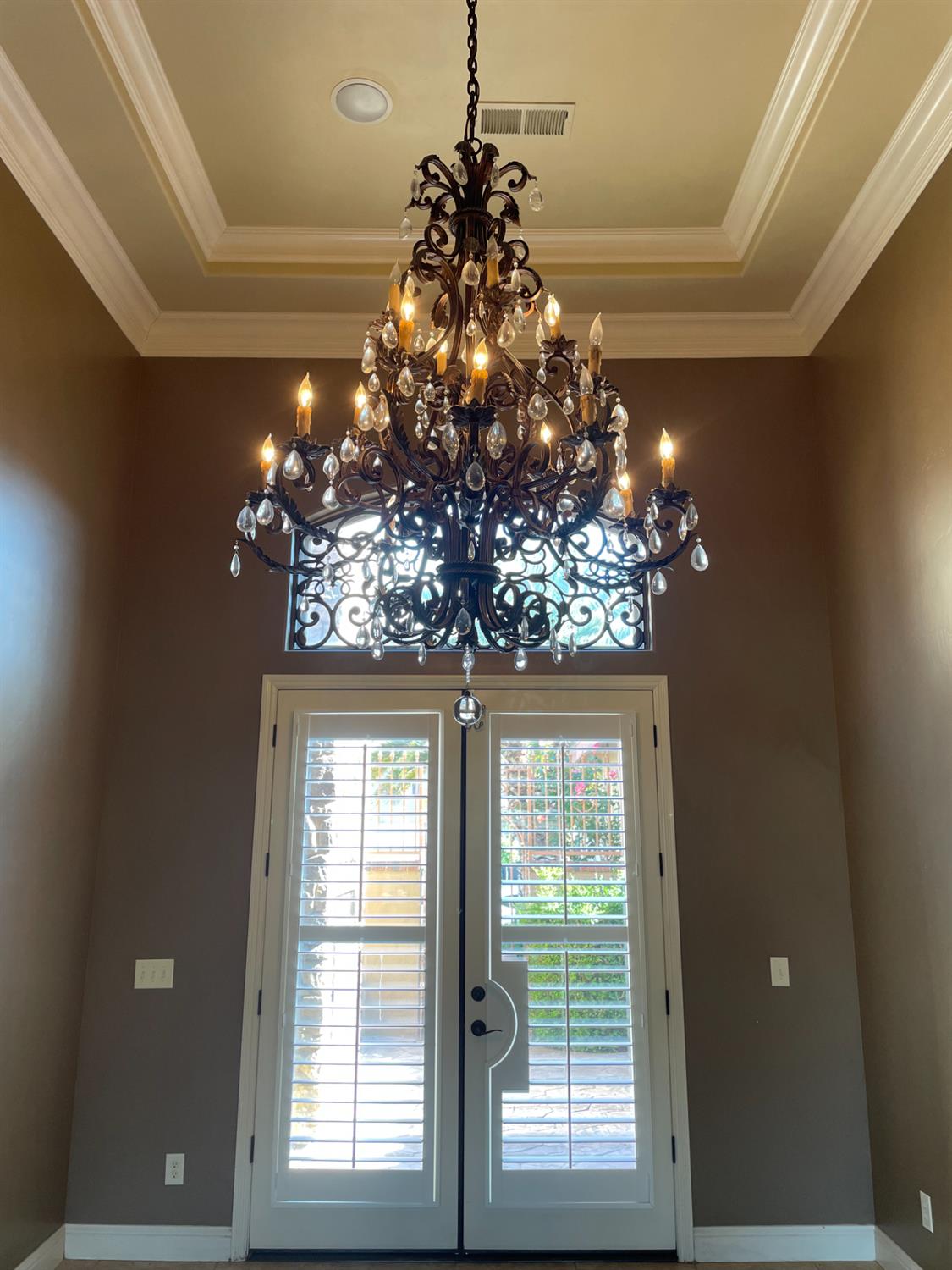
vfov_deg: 67.3
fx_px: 953
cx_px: 476
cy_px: 635
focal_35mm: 26
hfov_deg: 53.1
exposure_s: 1/60
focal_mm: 4.2
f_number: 1.6
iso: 64
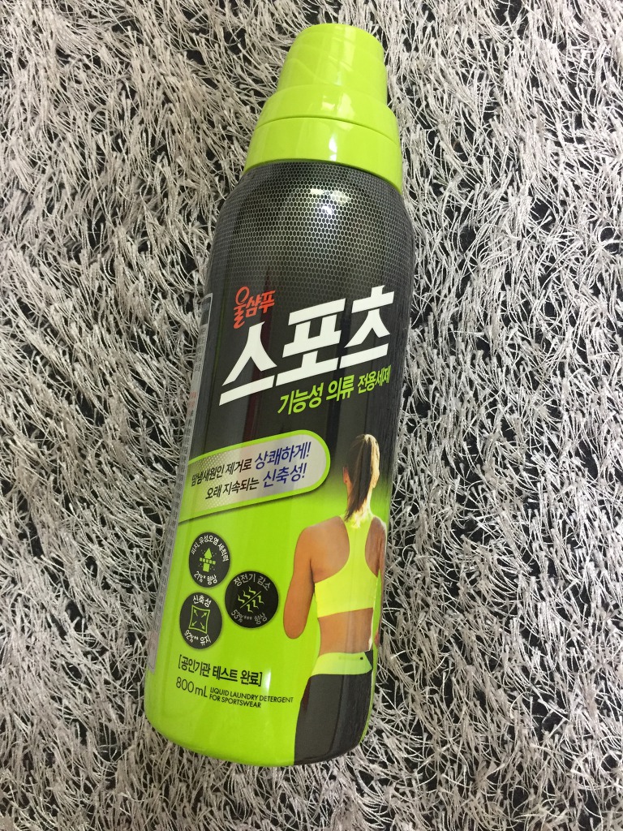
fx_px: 696
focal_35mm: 29
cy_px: 416
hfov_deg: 48.2
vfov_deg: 61.7
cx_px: 312
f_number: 2.2
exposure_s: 1/30
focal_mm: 4.15
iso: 160
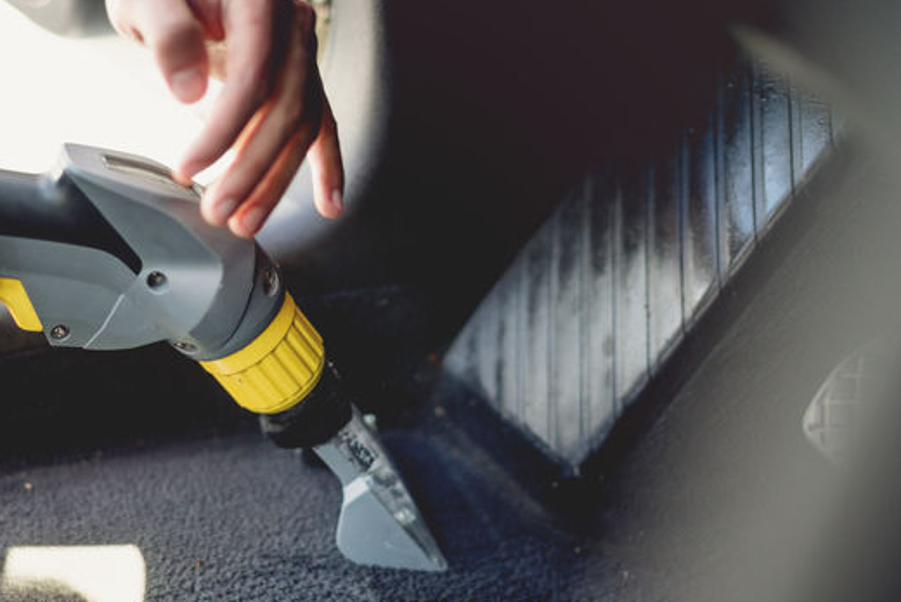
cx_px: 254
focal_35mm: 57
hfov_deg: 34.5
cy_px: 369
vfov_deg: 23.7
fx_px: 1427
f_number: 1.4
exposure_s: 1/500
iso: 250
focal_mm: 35
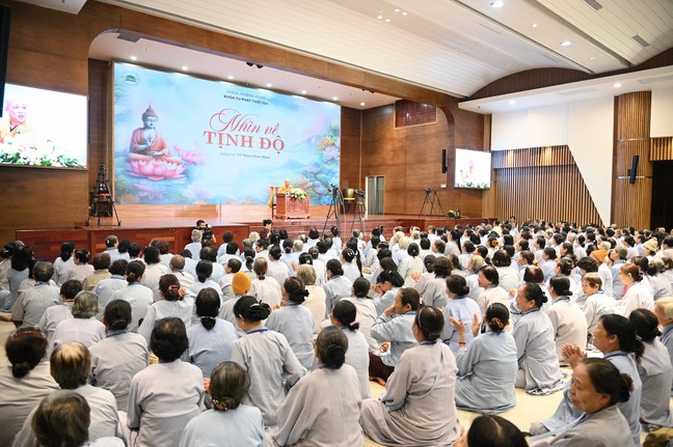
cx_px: 336
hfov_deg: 73.8
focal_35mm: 24
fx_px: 448
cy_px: 224
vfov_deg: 53.1
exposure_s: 1/125
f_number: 4
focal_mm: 24
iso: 6400
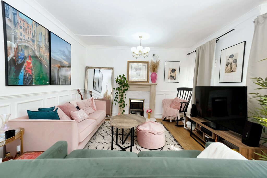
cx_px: 134
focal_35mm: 15
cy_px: 89
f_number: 4
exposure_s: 1/60
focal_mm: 10
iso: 250
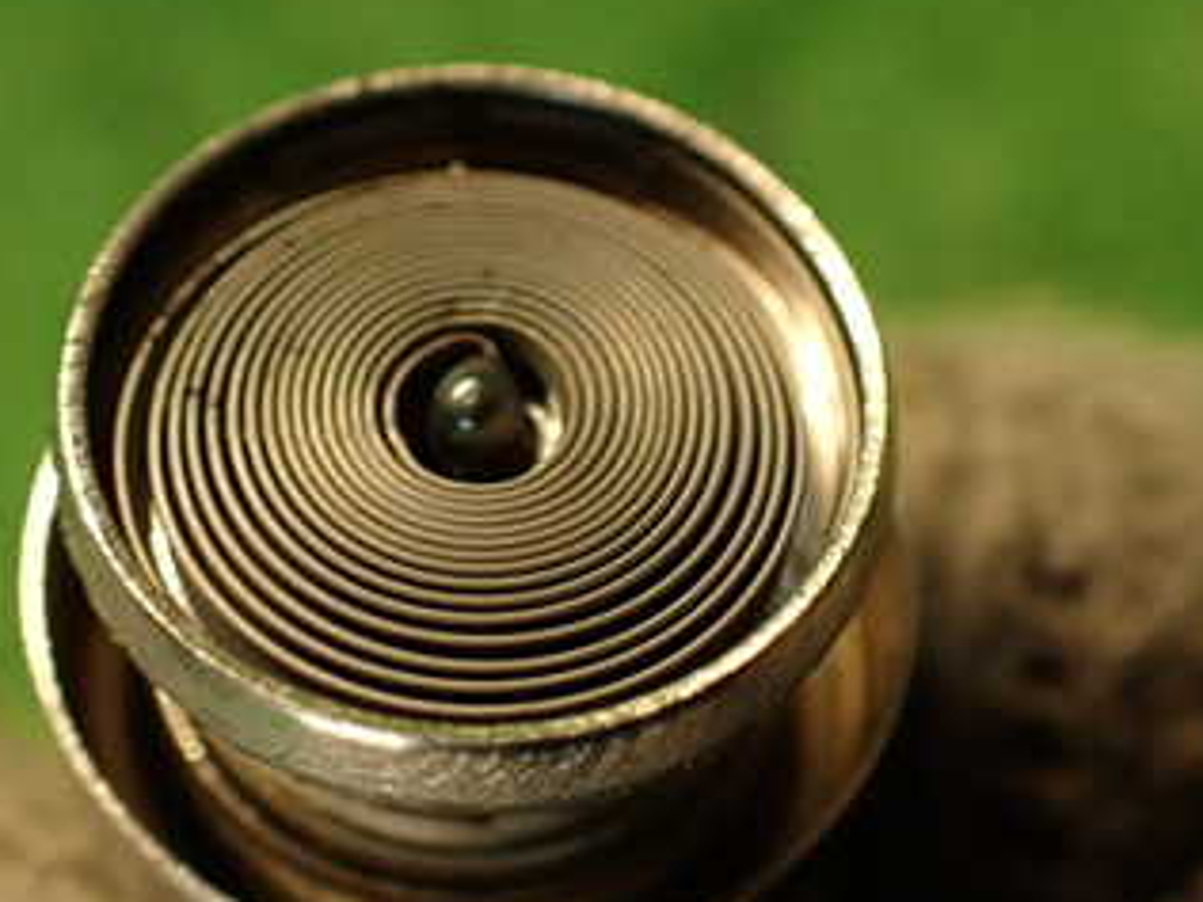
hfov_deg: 33.6
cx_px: 438
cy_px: 438
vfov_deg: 25.7
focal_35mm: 57
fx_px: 1981
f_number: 2.3
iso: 320
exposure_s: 1/30
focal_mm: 5.4
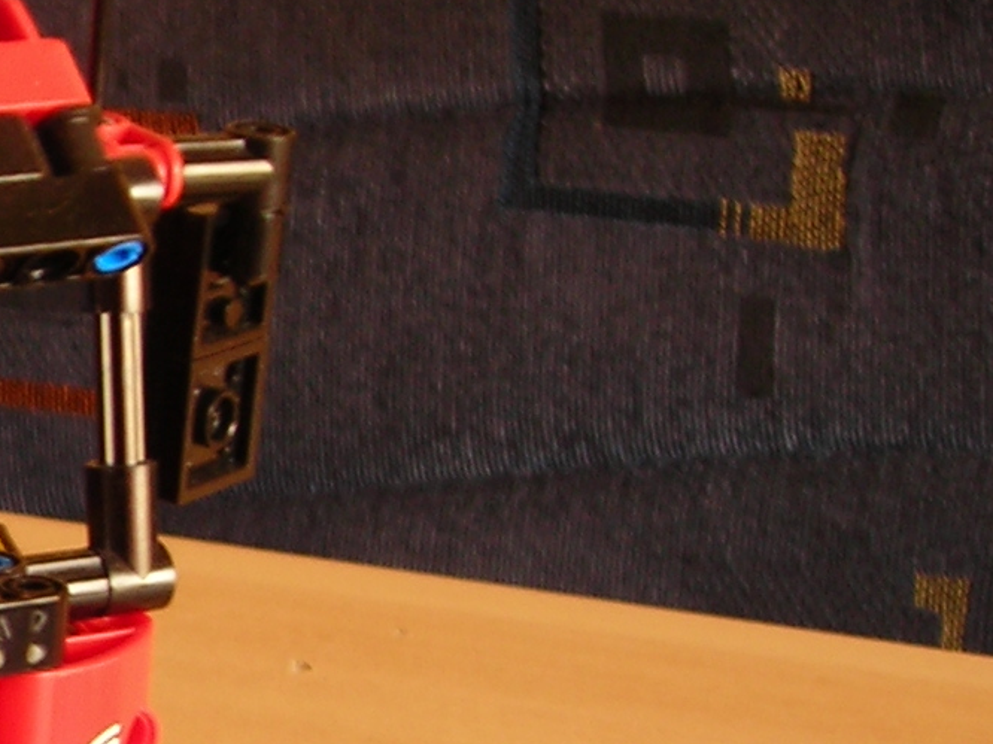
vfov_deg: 10.0
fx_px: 4244
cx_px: -570
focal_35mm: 148
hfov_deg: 12.6
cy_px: 593
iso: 50
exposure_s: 1/5.4
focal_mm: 6.3
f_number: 3.2
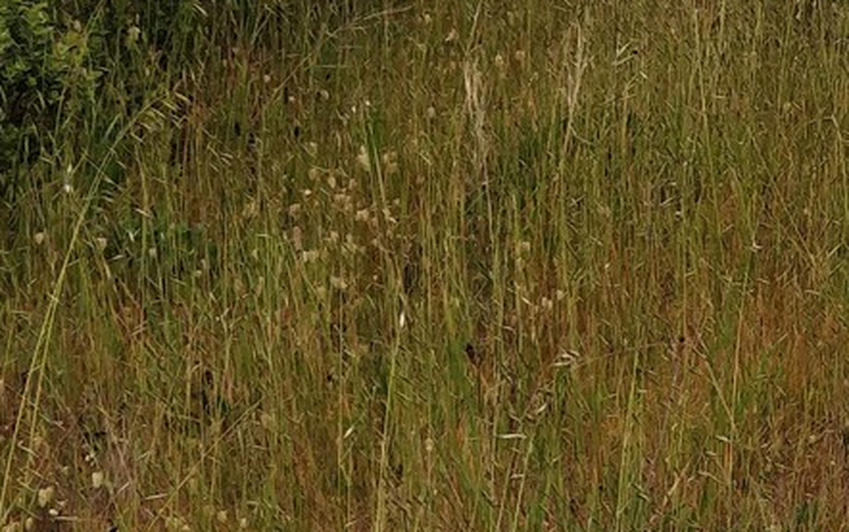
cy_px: 0
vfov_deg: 11.3
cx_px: 1479
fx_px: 2663
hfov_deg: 15.7
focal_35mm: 115
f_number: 1.7
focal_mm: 4.1
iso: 100
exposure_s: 1/504
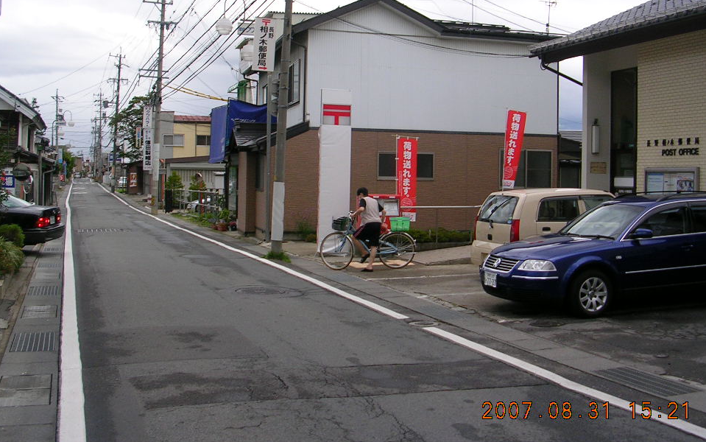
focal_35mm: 43
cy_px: 187
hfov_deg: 46.2
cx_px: 373
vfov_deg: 29.8
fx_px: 828
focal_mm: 5.8
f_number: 2.8
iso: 50
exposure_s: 1/248
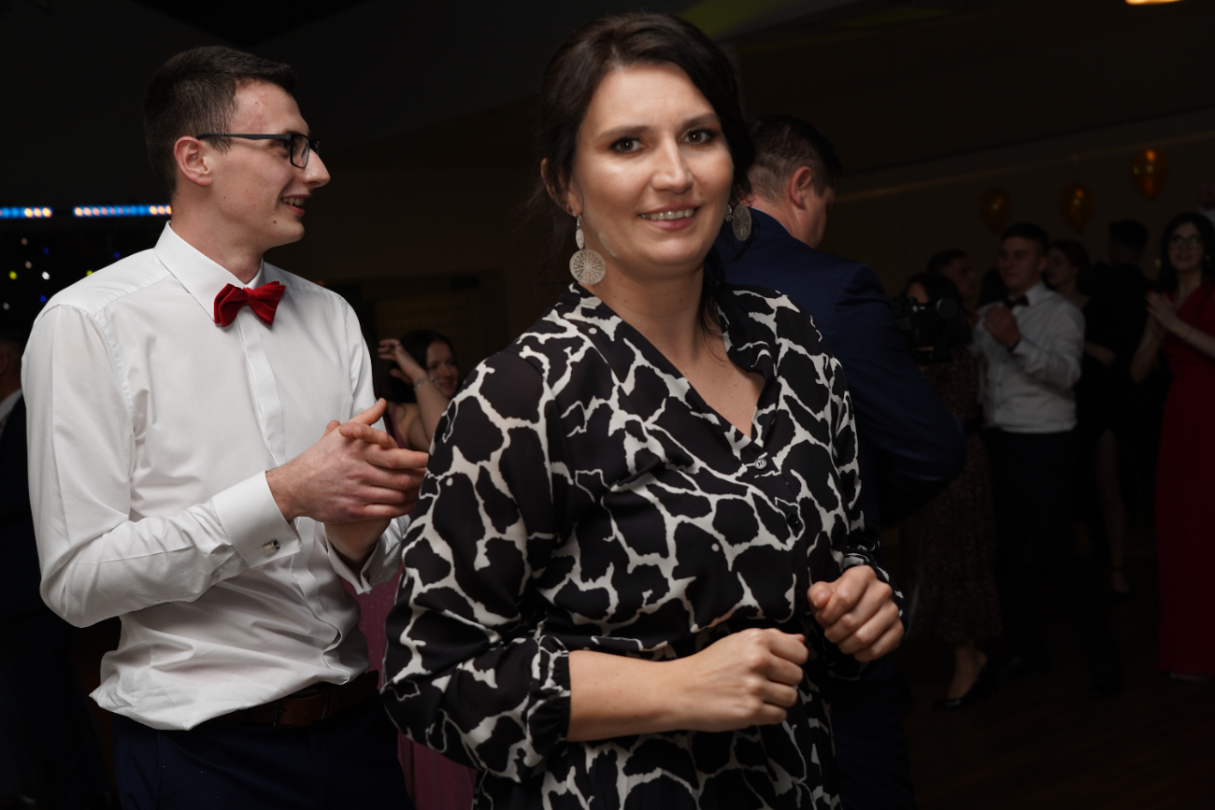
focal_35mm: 46
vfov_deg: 29.3
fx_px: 1553
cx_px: 608
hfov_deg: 42.7
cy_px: 405
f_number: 5.6
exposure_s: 1/100
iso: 200
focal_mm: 46
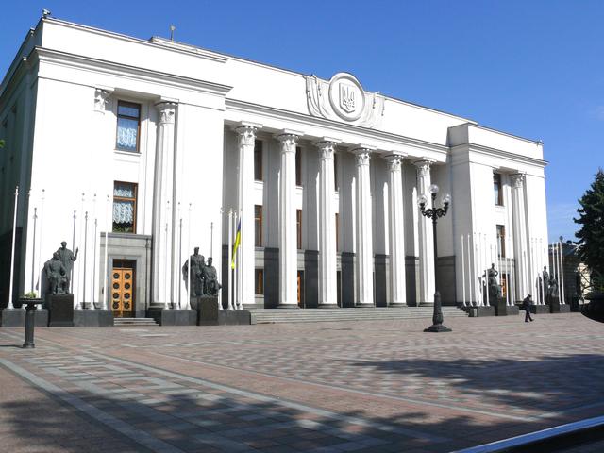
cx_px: 302
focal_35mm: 35
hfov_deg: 52.6
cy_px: 226
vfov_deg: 40.7
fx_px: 611
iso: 100
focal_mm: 7.4
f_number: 7.1
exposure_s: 1/400
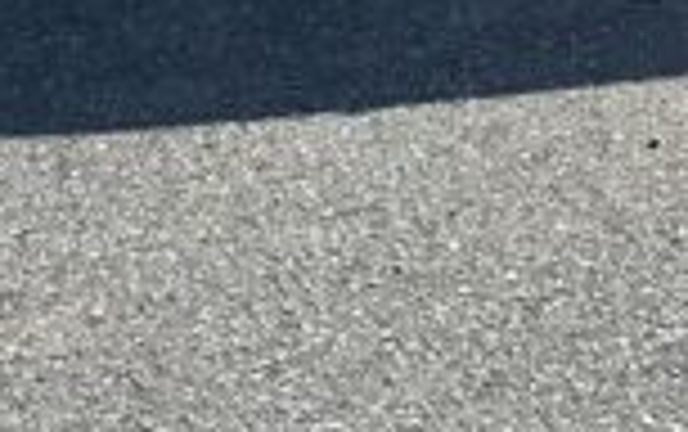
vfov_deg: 8.9
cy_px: -634
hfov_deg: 15.5
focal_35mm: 133
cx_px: 625
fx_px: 2497
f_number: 1.78
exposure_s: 1/3472
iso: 80
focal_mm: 6.86
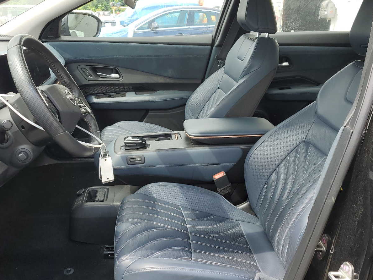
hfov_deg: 52.6
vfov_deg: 40.7
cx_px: 189
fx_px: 377
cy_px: 145
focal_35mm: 35
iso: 50
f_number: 1.5
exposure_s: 1/370
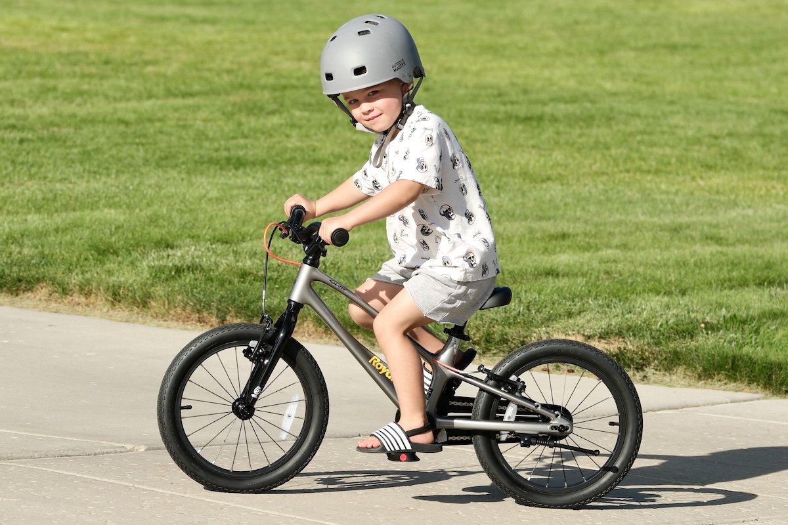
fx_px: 3918
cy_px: 262
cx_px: 394
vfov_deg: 7.7
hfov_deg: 11.5
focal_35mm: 179
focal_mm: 119.2
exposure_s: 1/680
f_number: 5
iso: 125
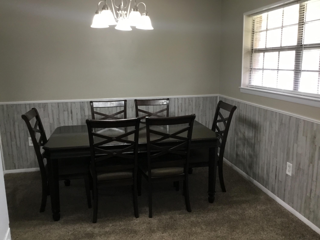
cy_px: 120
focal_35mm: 31
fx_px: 287
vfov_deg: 45.4
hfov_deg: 58.4
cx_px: 160
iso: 80
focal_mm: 3.3
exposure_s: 1/30
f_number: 2.4
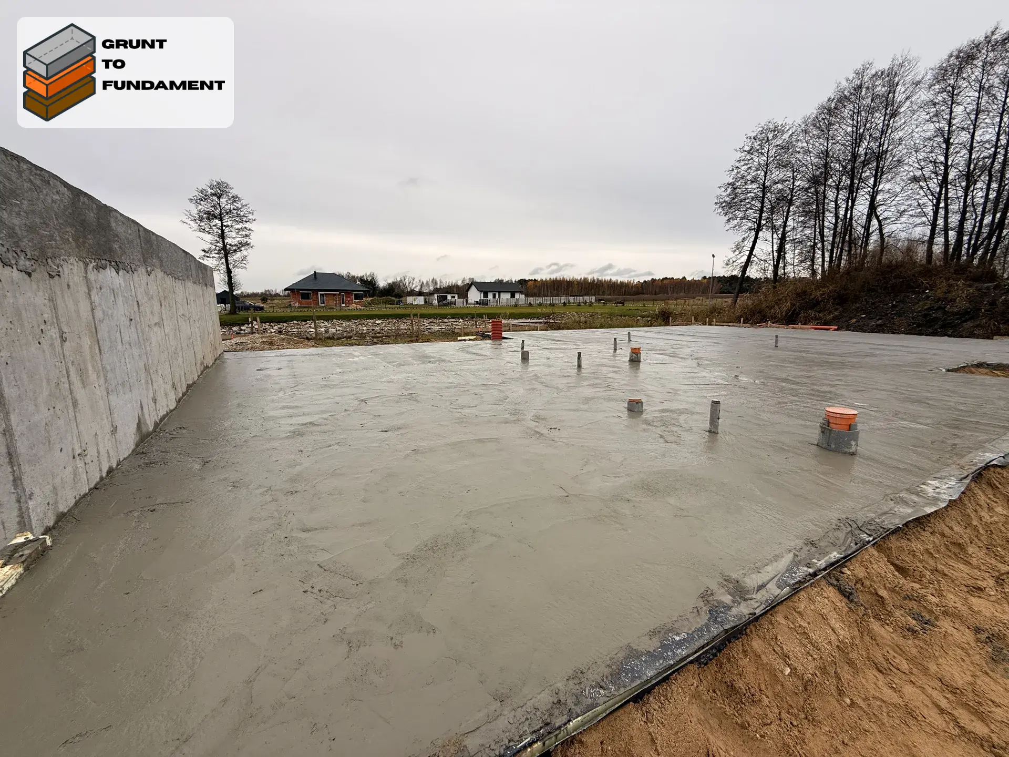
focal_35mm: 14
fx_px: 408
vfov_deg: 85.7
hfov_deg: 102.1
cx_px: 504
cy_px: 378
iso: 50
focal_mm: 2.22
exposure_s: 1/613
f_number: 2.2
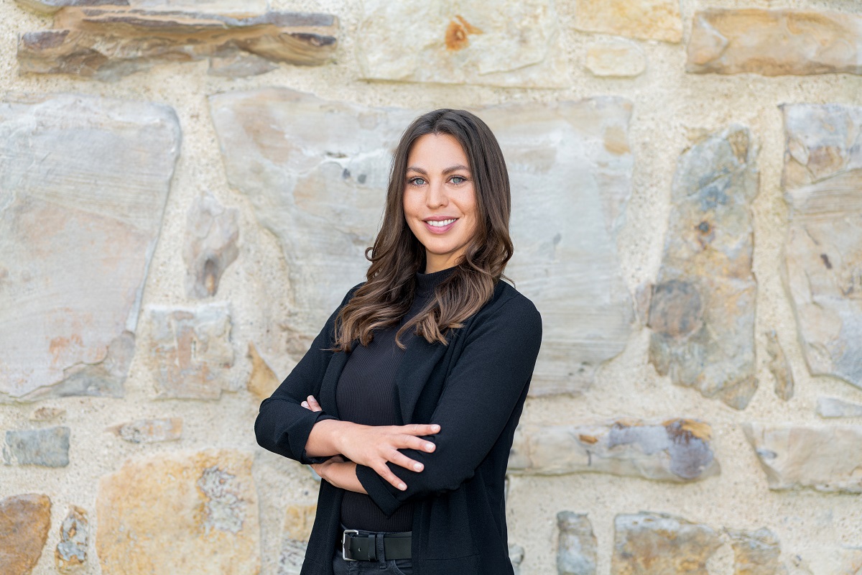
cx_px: 431
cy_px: 288
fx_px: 2035
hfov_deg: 23.9
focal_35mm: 85
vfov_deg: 16.1
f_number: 2.8
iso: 100
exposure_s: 1/100
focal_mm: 85
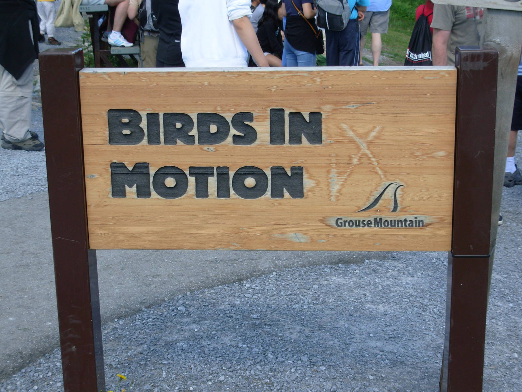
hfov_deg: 27.8
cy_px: 196
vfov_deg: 21.0
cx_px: 261
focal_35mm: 70
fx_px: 1056
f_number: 3.5
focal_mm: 11.5
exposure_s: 1/342
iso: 50
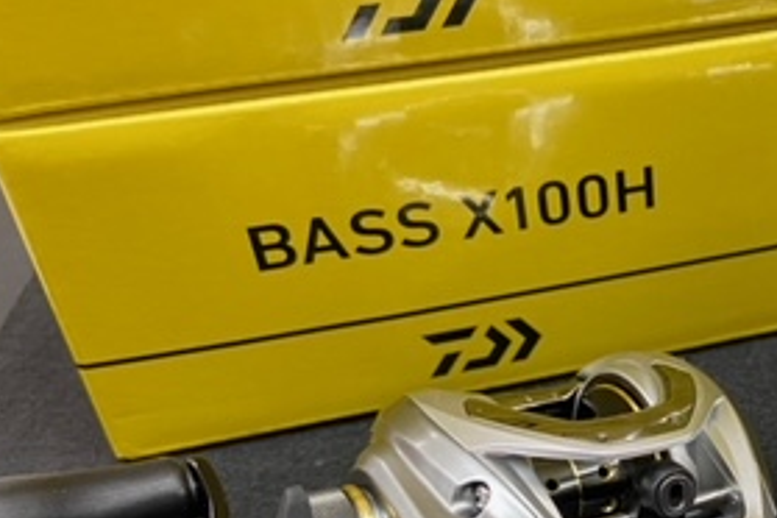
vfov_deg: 21.5
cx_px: 805
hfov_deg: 29.8
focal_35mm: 62
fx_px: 1338
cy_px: 440
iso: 100
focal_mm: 4.25
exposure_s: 1/50
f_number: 1.8
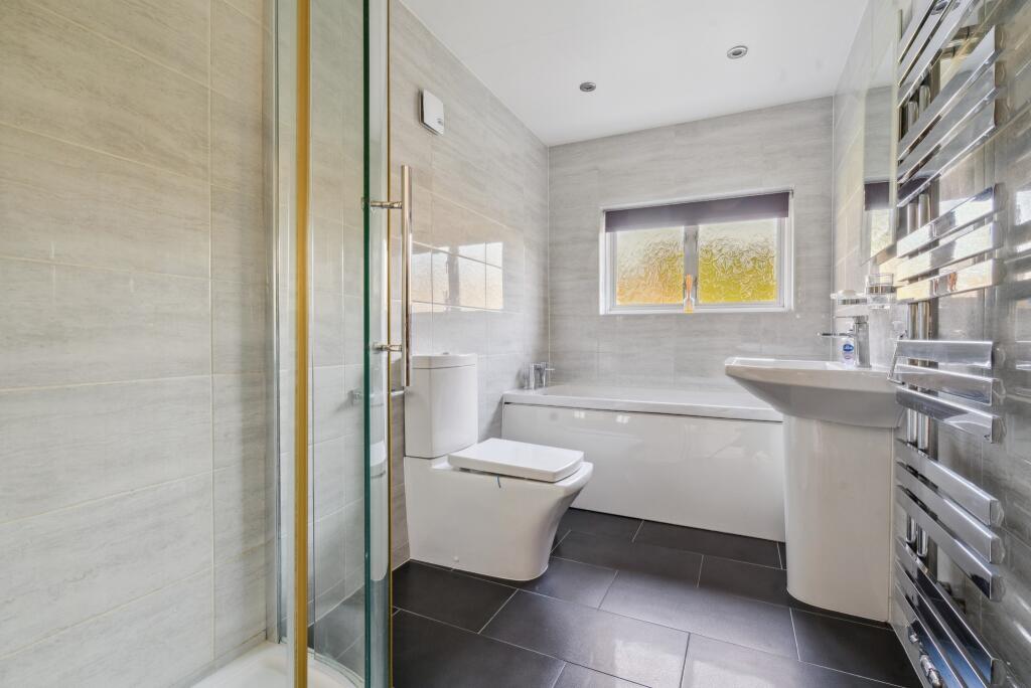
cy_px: 344
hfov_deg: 96.7
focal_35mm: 16
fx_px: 458
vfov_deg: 73.8
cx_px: 516
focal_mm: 16
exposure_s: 1/5
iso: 640
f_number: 10
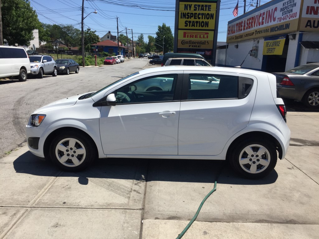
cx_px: 160
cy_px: 120
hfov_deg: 61.7
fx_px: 267
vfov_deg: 48.2
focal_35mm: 29
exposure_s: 1/2198
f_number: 2.2
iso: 32
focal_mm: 4.15
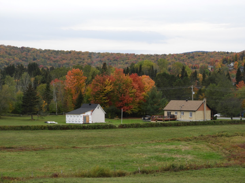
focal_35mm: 105
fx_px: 743
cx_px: 122
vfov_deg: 14.1
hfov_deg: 18.7
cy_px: 92
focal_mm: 18.8
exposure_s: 1/200
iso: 100
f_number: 4.8
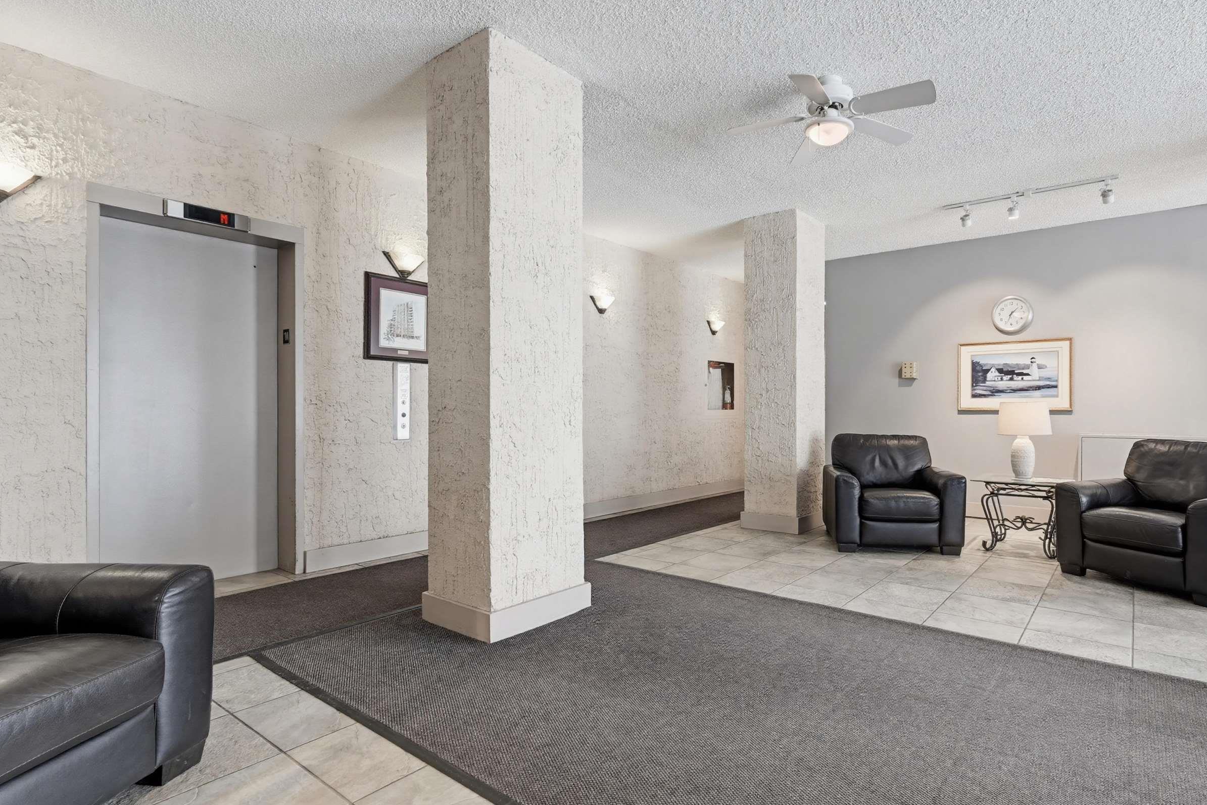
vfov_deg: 67.4
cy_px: 402
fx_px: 603
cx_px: 703
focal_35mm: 18
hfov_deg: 89.2
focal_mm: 14
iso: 400
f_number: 8
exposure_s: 1/5
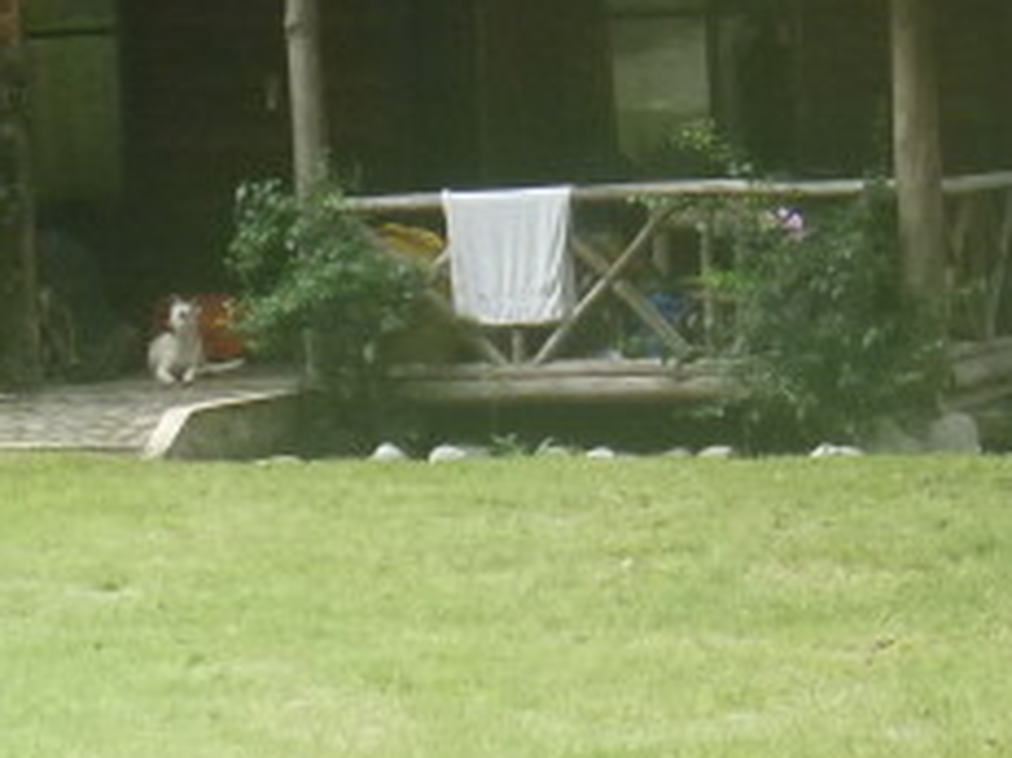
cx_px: 1433
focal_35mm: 155
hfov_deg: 12.2
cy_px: 469
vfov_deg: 9.6
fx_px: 4529
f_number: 3.5
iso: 200
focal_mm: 6.3
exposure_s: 1/200
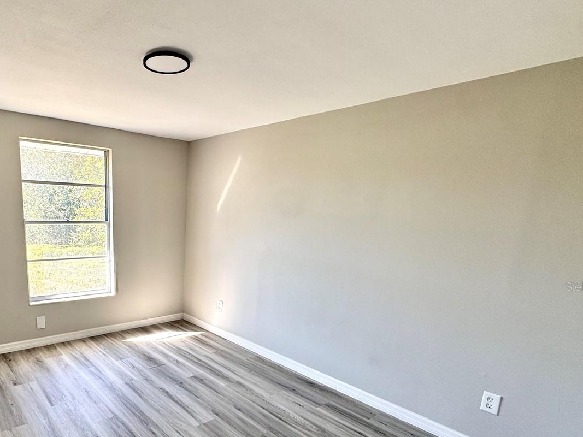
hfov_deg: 75.7
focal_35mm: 21
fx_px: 354
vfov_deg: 62.1
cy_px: 286
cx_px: 180
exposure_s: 1/120
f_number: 2.2
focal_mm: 2.22
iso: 40
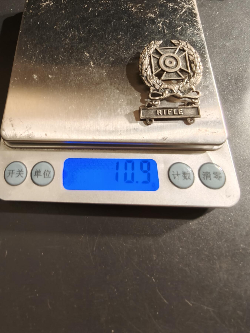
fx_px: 221
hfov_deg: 58.9
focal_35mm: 23
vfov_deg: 73.9
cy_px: 166
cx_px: 125
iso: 320
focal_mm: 2.32
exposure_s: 1/50
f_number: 2
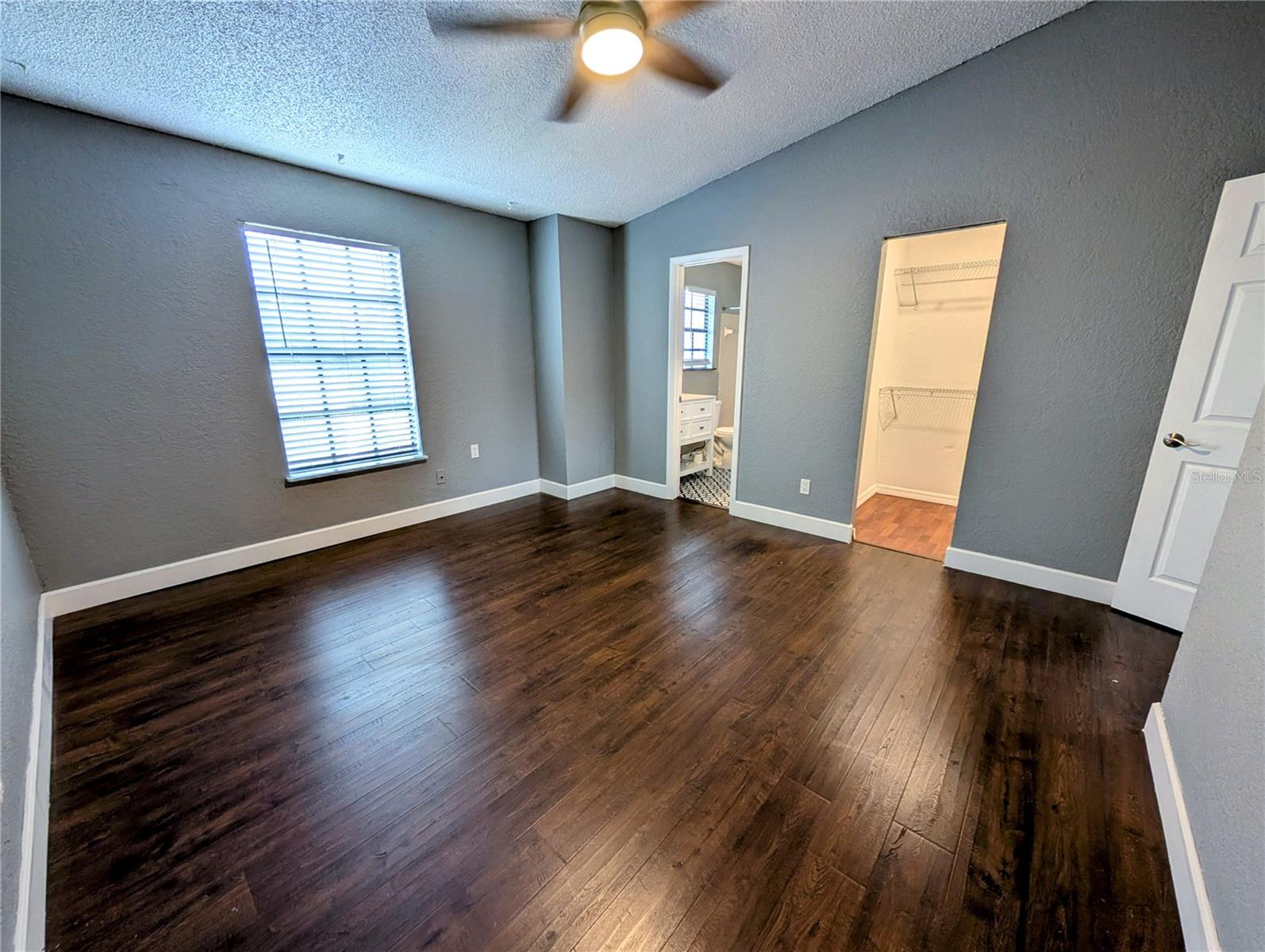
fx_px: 439
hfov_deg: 110.5
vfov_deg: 94.6
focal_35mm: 12
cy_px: 476
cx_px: 632
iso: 69
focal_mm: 2.02
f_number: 1.7
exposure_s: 1/60
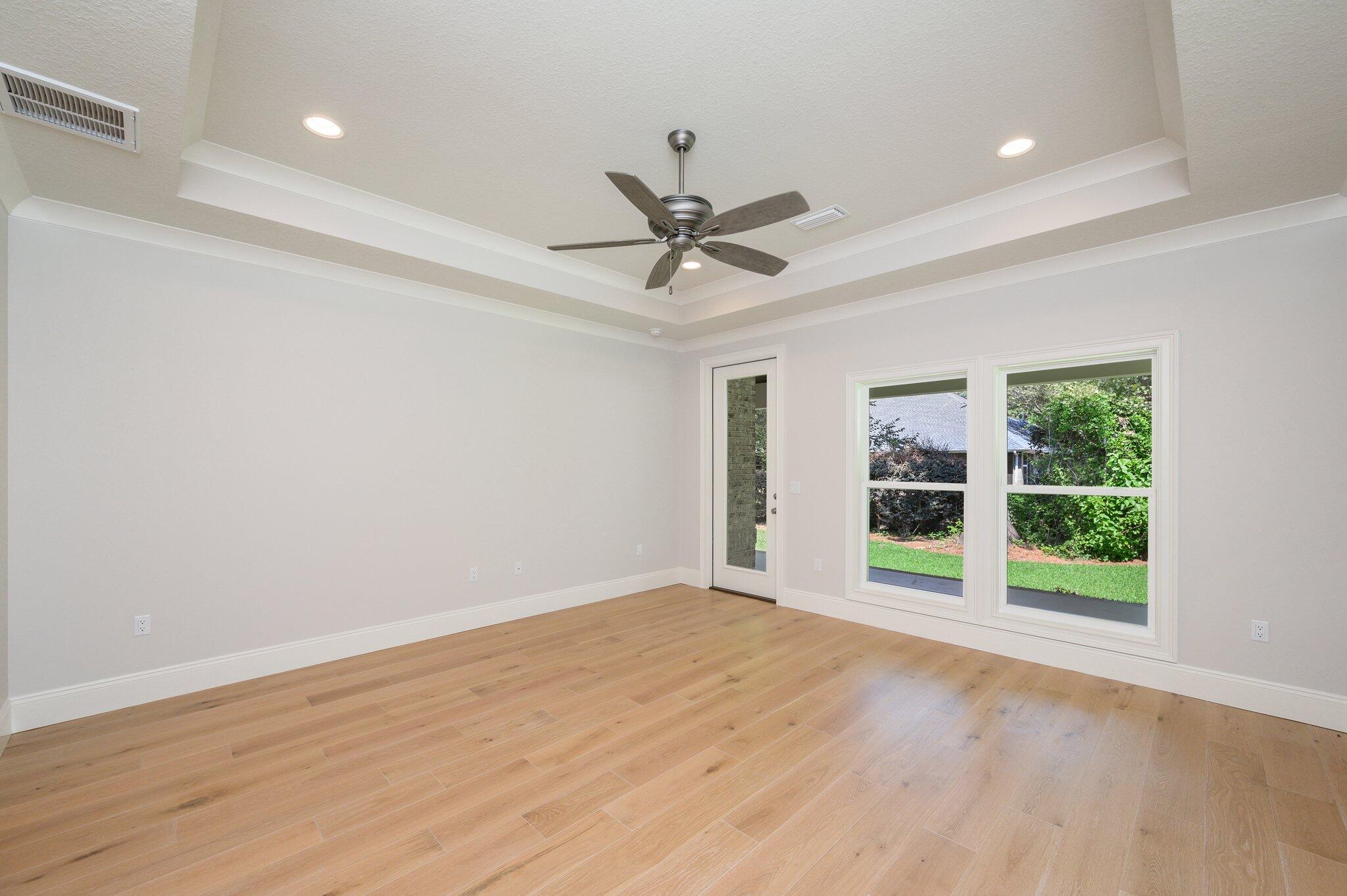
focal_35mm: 14
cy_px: 448
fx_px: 523
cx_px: 674
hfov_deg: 104.3
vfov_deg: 81.1
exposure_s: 1/30
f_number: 9
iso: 320
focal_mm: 14
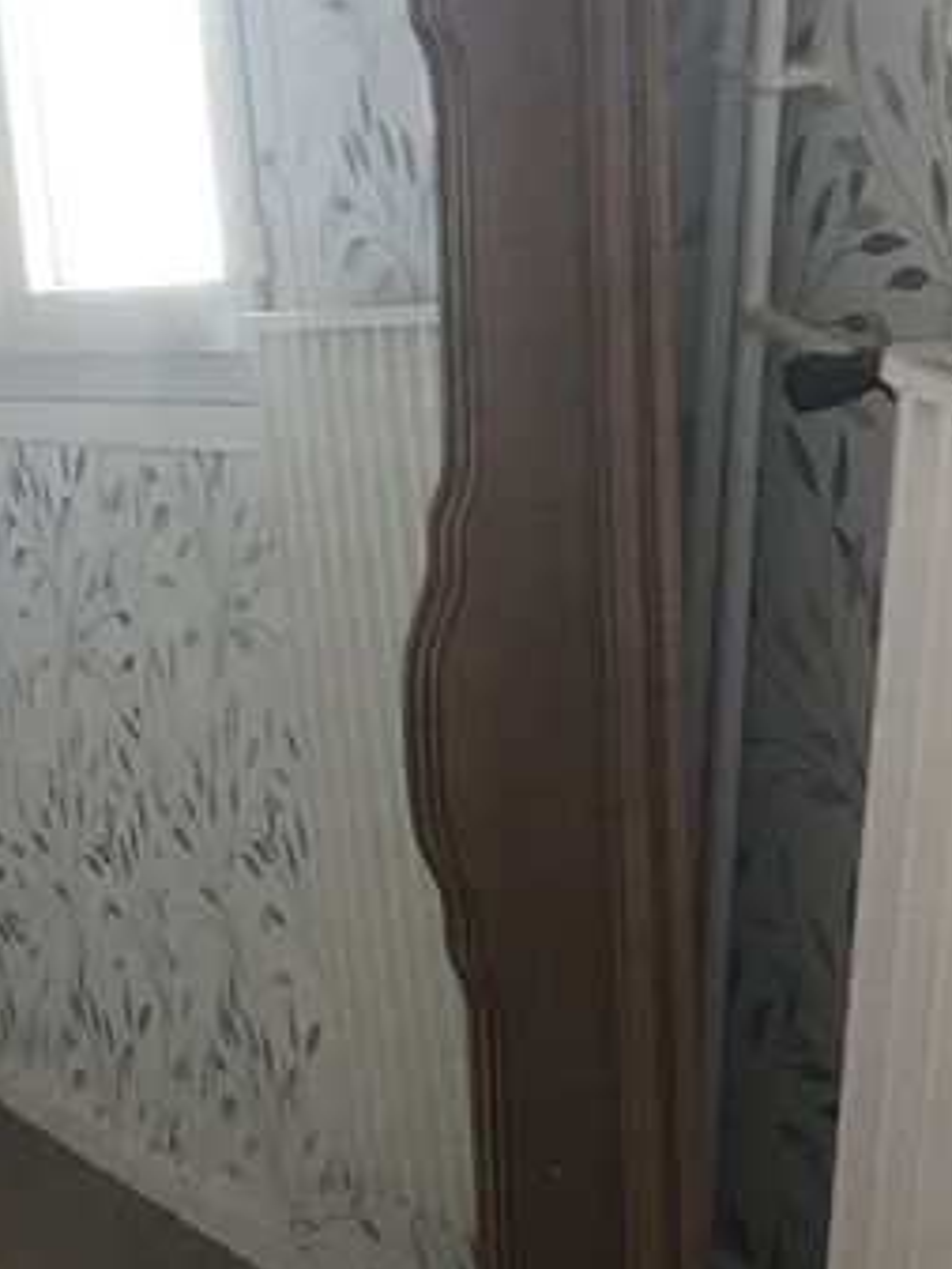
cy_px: 361
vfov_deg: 23.4
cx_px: -75
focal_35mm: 83
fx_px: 3042
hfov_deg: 17.2
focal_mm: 3.99
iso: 40
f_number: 1.8
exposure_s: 1/25
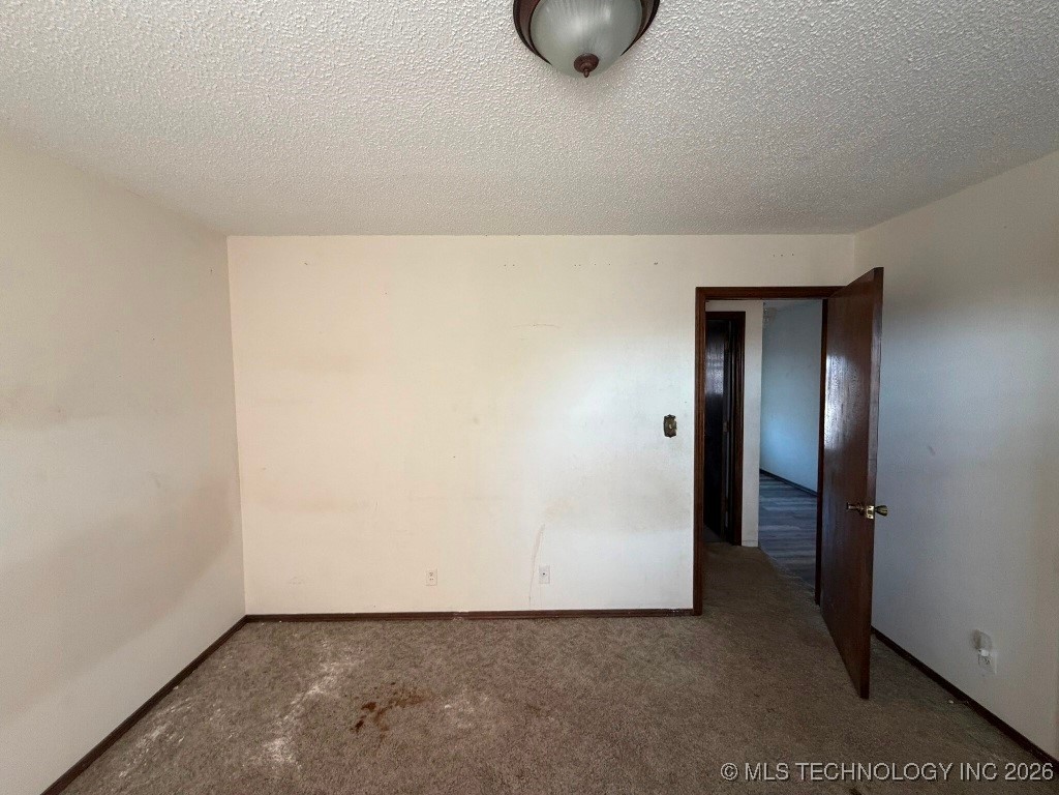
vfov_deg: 85.7
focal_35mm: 14
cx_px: 530
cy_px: 398
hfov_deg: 102.1
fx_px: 428
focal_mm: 2.22
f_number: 2.2
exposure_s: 1/99
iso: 320
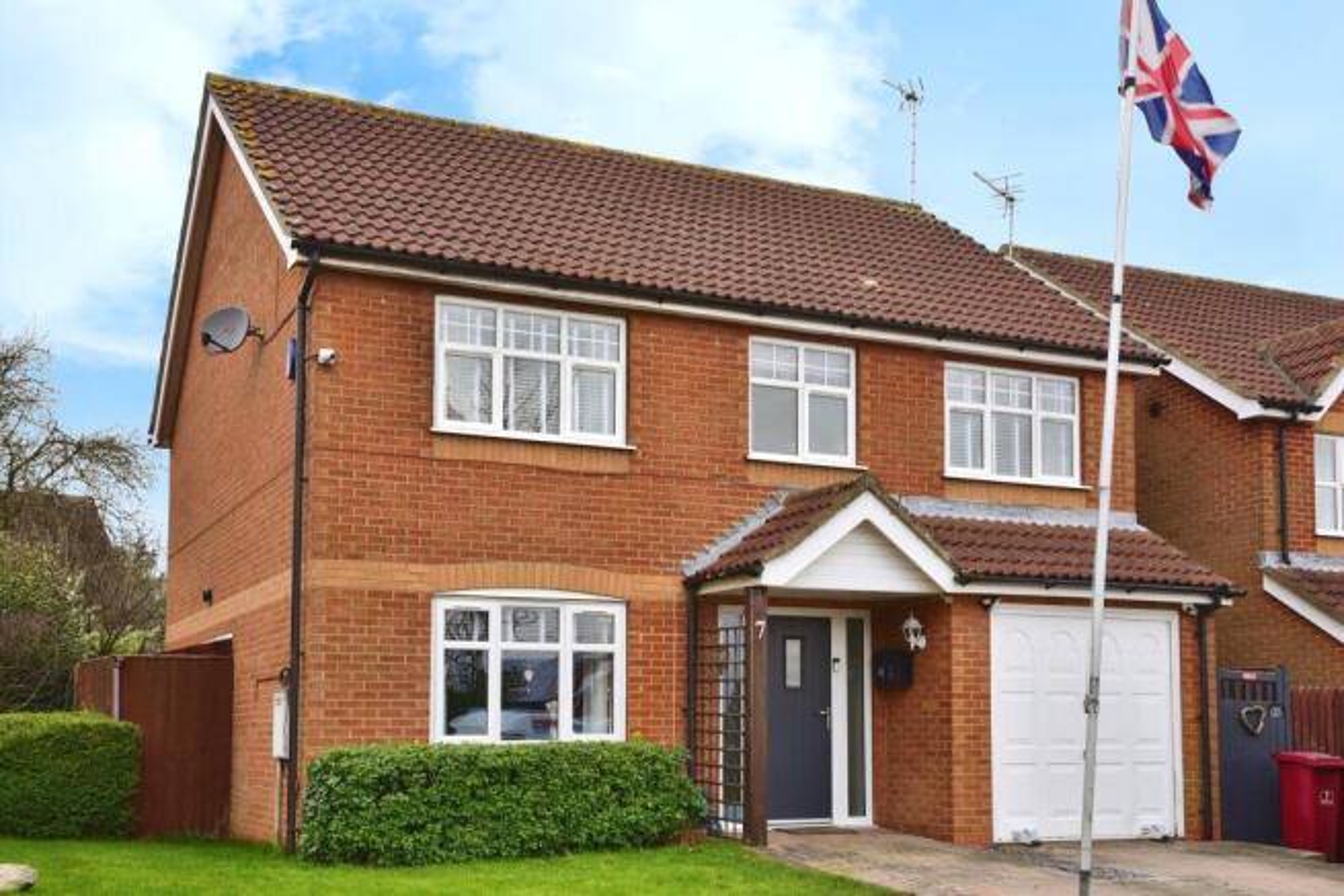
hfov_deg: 50.7
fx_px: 1419
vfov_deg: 35.1
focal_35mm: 38
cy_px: 448
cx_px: 672
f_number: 8
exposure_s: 1/50
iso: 160
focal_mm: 38
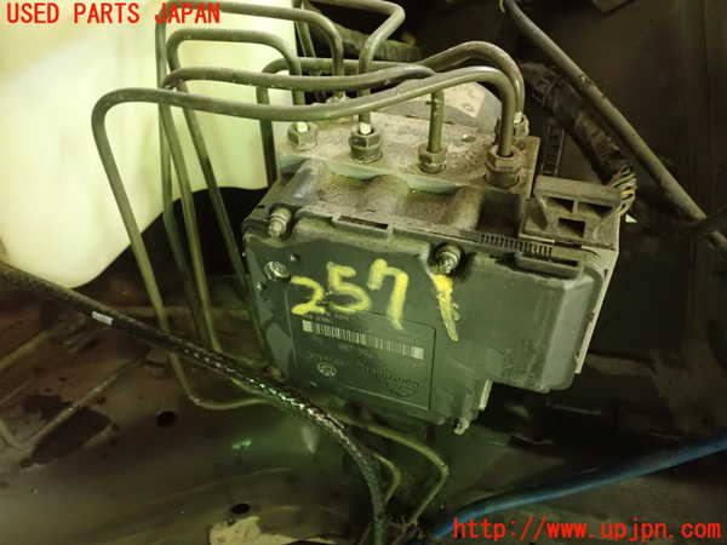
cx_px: 364
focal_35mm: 30
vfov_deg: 46.8
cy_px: 272
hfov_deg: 60.0
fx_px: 630
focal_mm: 5.5
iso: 1600
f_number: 2.3
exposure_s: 1/30
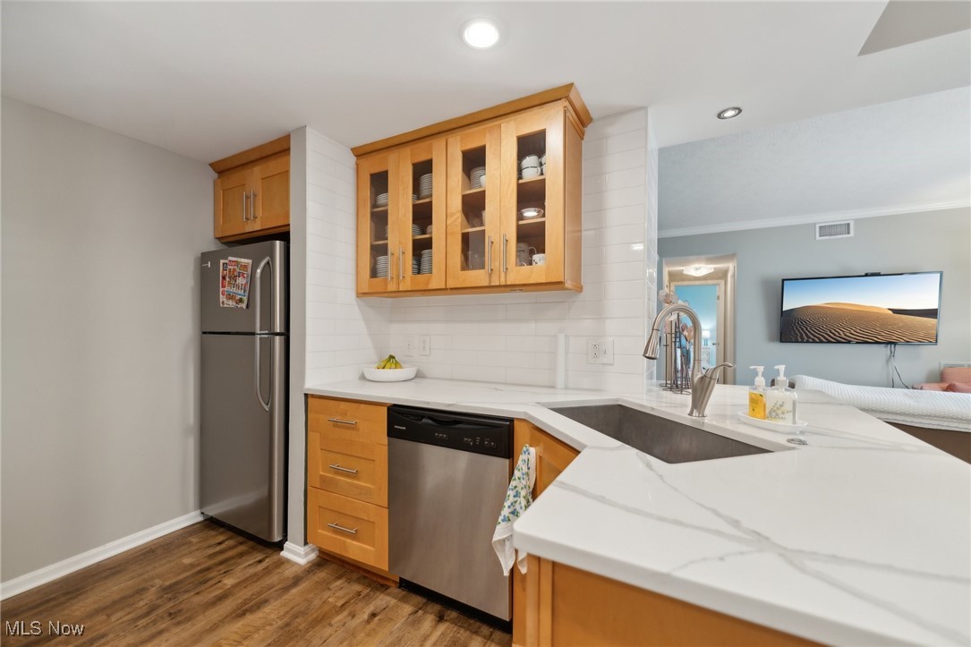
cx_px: 486
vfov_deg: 81.2
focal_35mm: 14
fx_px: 378
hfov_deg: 104.3
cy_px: 324
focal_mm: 14
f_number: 2.8
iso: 640
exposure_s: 1/100
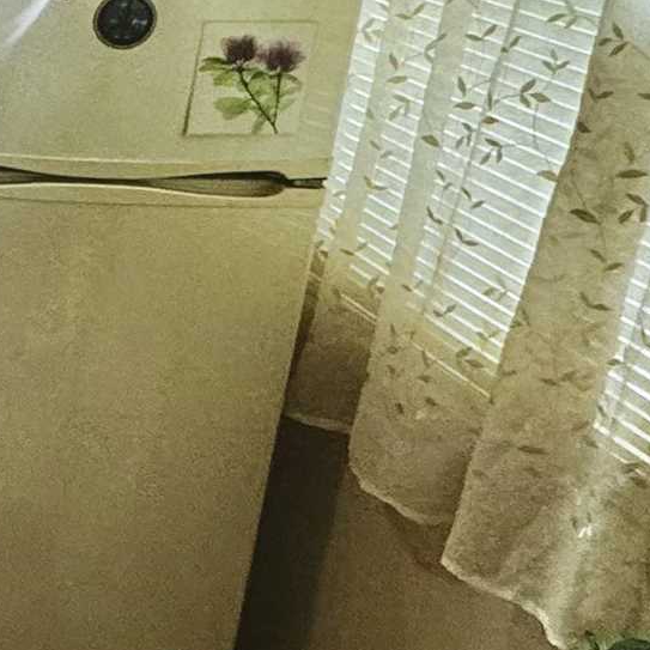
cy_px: 93
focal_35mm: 70
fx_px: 1487
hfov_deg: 17.4
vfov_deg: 24.1
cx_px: -668
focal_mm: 2.22
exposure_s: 1/60
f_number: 2.2
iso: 200
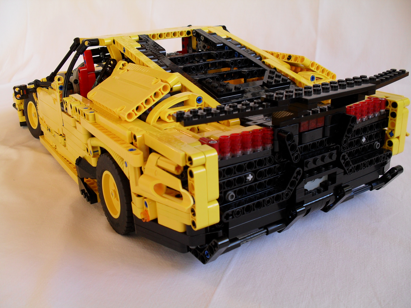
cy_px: 154
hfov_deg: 52.6
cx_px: 206
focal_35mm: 35
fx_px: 416
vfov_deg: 40.7
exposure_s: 1/45
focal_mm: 6.3
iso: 100
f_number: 3.2
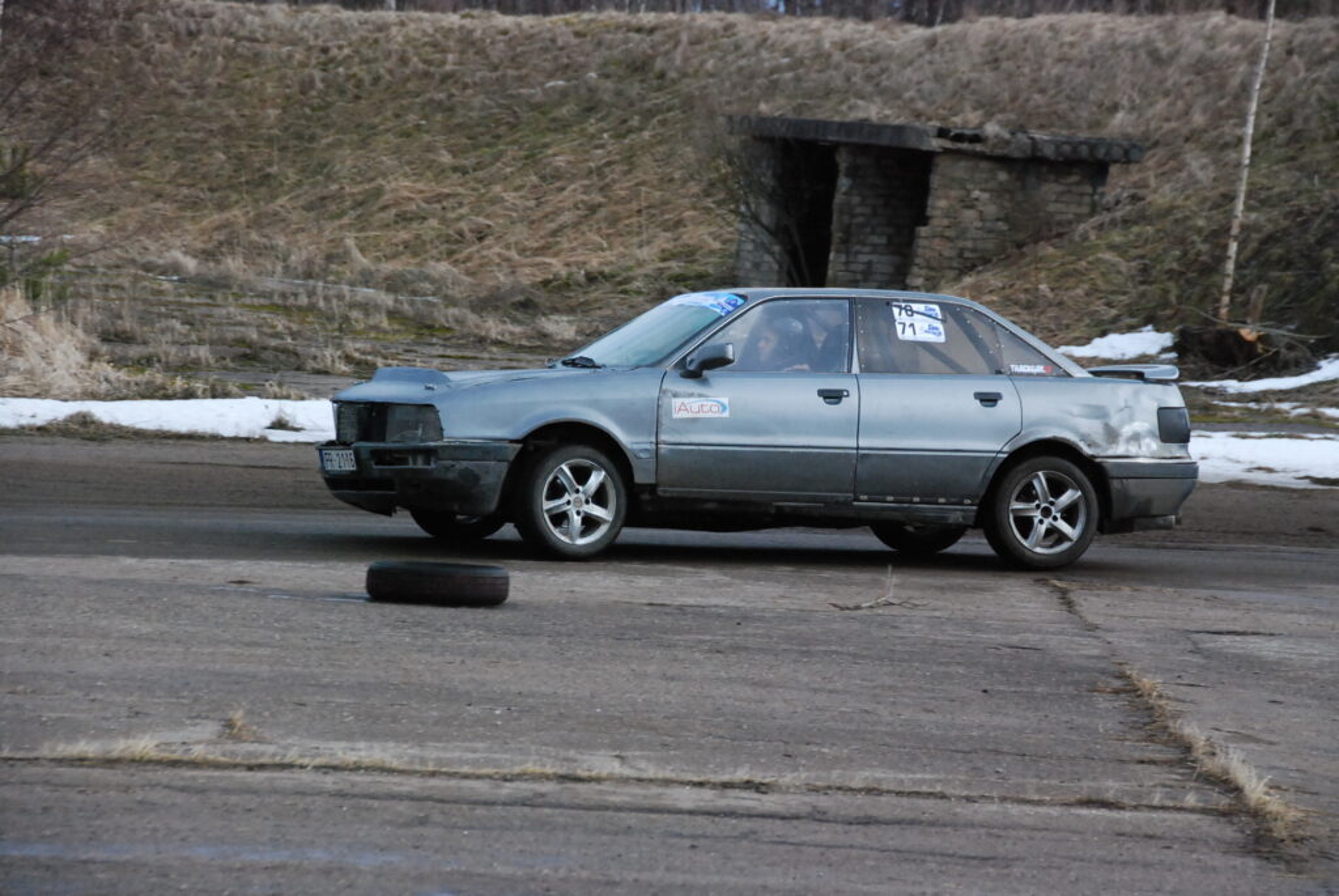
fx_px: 7260
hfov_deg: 10.5
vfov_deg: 7.1
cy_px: 448
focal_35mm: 195
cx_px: 670
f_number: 9
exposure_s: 1/1250
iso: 1600
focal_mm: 130
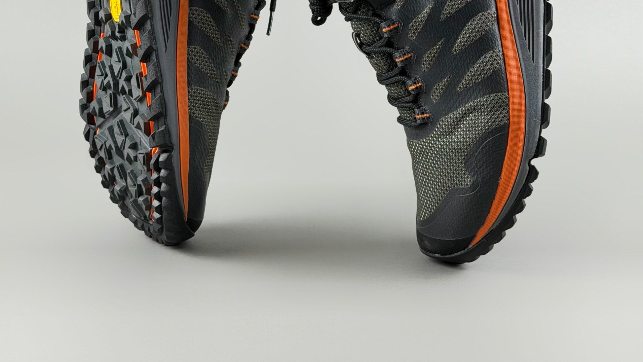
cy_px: 42
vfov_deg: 17.0
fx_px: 1194
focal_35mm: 70
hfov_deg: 30.1
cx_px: 322
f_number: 1.78
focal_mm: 6.76
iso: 64
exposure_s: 1/254
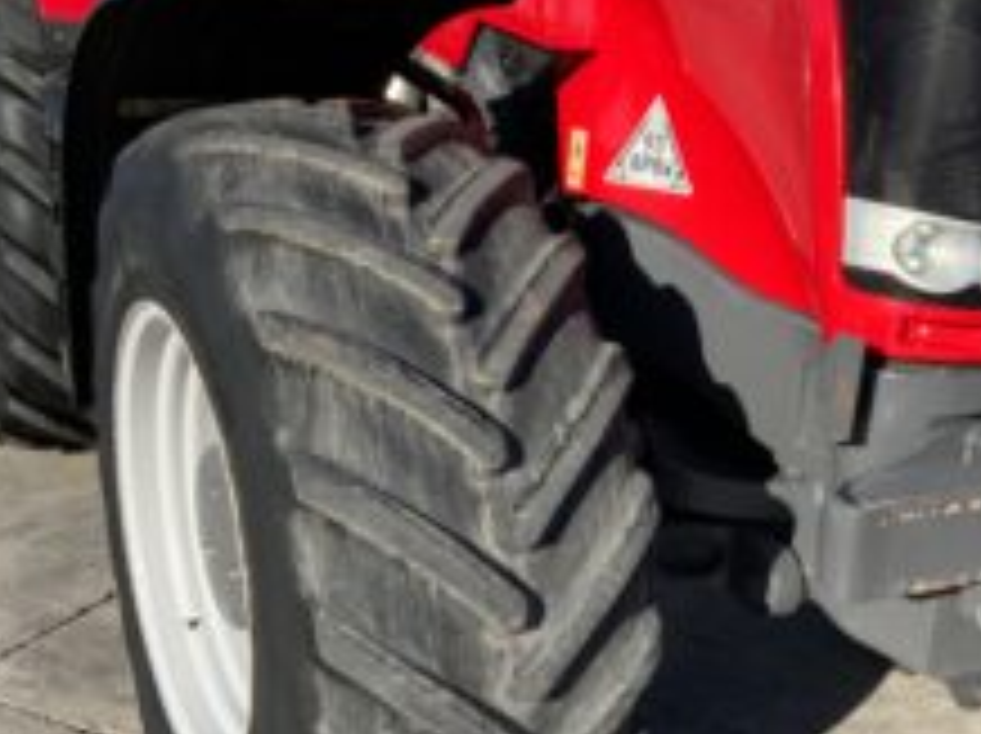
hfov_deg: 39.6
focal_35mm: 48
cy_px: 486
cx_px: 567
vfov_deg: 30.0
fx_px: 1359
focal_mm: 3
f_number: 1.8
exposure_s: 1/1098
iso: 16
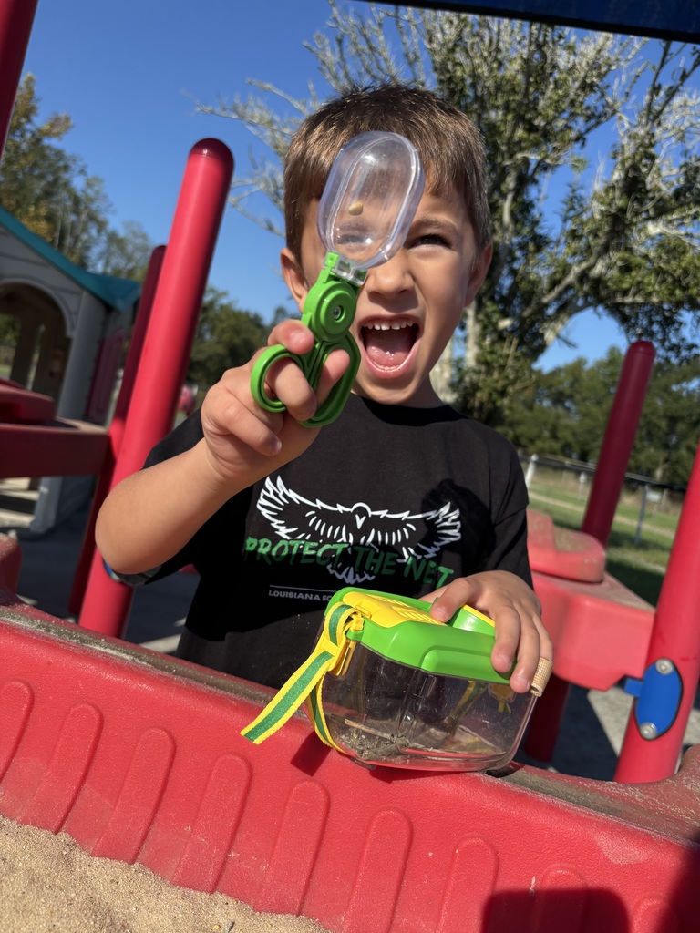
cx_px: 350
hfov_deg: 53.1
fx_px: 701
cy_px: 466
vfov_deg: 67.3
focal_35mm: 26
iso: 50
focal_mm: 5.96
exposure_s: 1/2193
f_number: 1.6
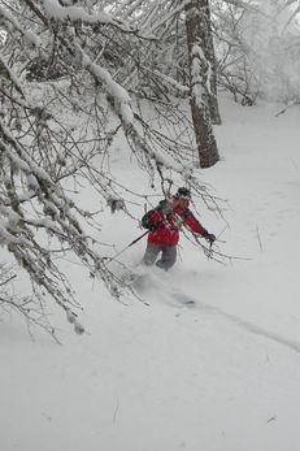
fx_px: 888
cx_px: 236
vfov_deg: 28.4
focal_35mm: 71
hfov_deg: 19.0
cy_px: 188
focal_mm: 7.9
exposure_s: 1/213
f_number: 8
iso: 127
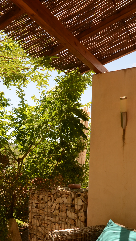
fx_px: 244
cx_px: 29
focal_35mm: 38
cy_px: 158
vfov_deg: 51.9
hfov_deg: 30.5
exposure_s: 1/100
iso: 100
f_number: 8
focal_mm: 12
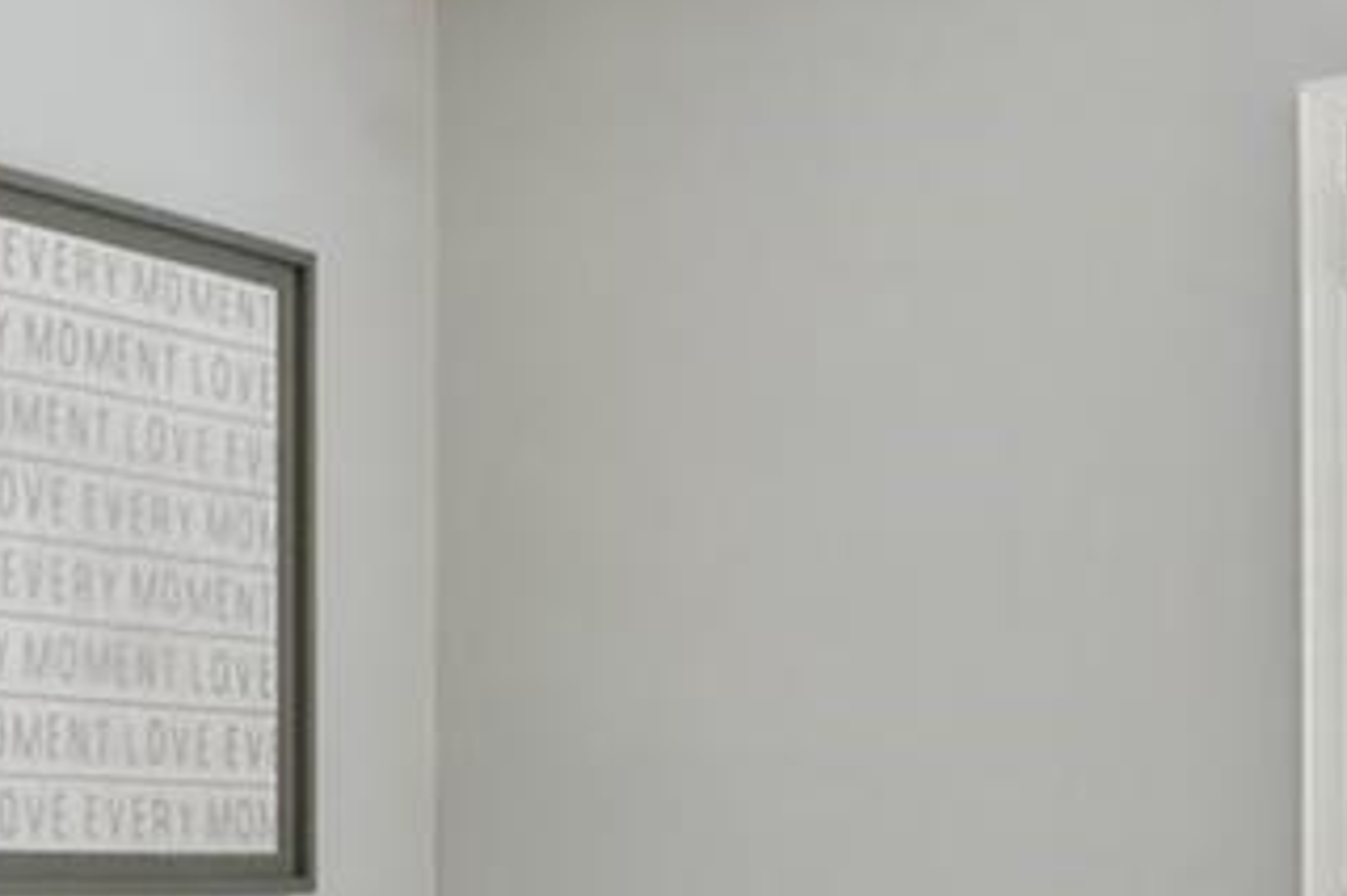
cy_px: 1050
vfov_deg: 16.9
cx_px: 143
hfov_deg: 25.4
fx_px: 2898
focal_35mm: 78
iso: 400
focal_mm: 15.5
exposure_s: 1/30
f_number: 8
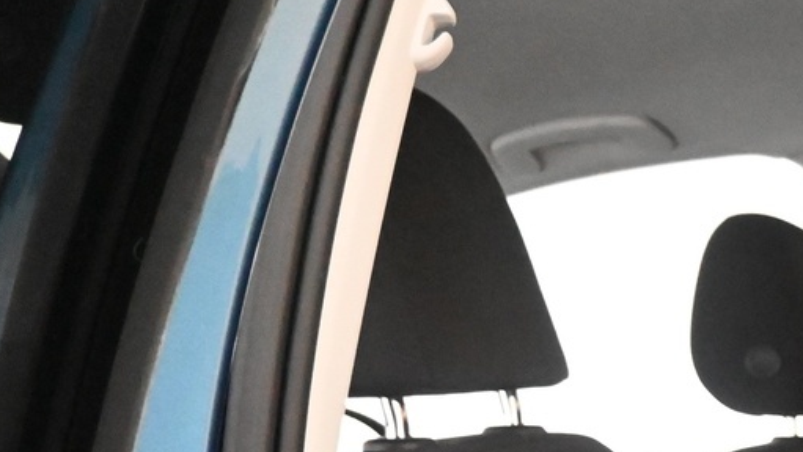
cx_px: 1268
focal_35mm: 85
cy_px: 808
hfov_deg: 20.7
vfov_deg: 13.0
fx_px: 1803
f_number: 3.5
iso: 7200
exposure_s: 1/60
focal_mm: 17
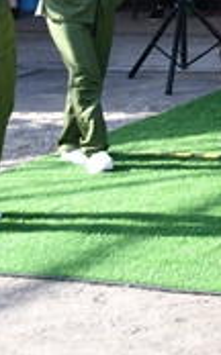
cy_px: -160
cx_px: 653
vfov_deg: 12.9
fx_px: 1501
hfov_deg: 7.5
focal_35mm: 155
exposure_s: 1/250
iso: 220
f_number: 5.6
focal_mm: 22
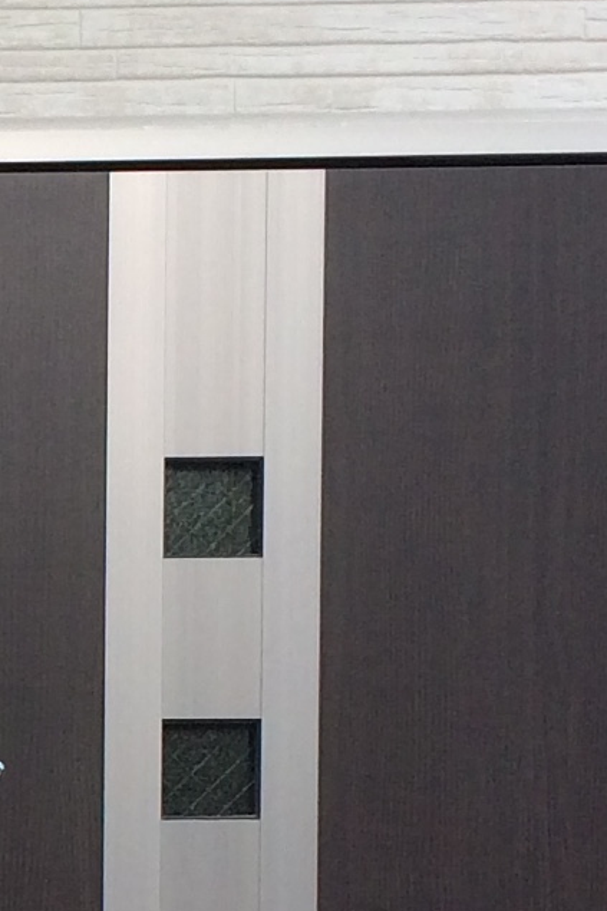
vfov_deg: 13.0
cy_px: 1046
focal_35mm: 155
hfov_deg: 8.3
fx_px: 3922
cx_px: -666
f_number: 2.2
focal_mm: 4.15
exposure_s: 1/363
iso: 32
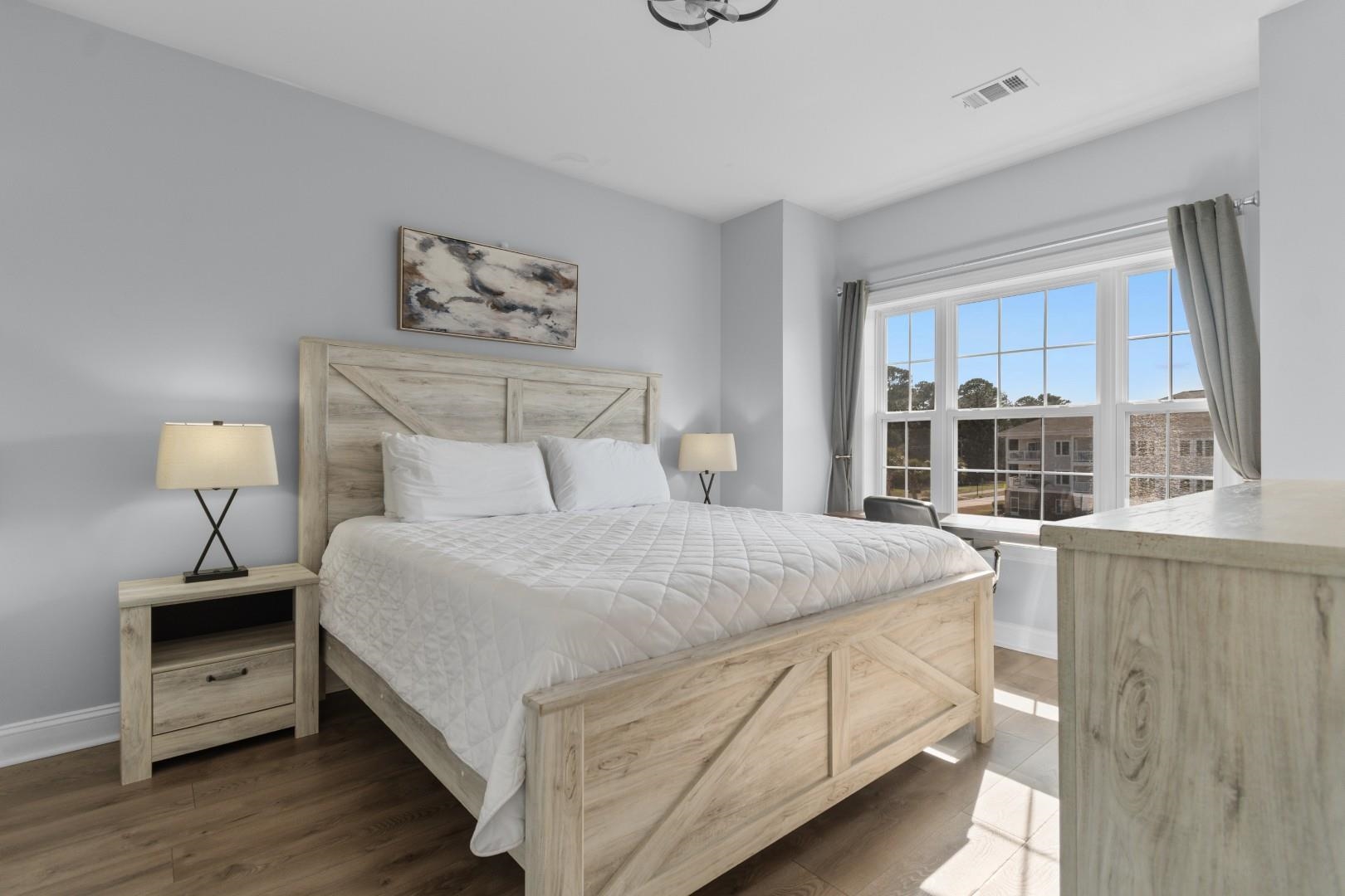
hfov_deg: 96.7
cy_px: 448
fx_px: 598
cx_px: 672
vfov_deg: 73.7
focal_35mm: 16
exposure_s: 1/13
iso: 100
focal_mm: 11
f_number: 4.8
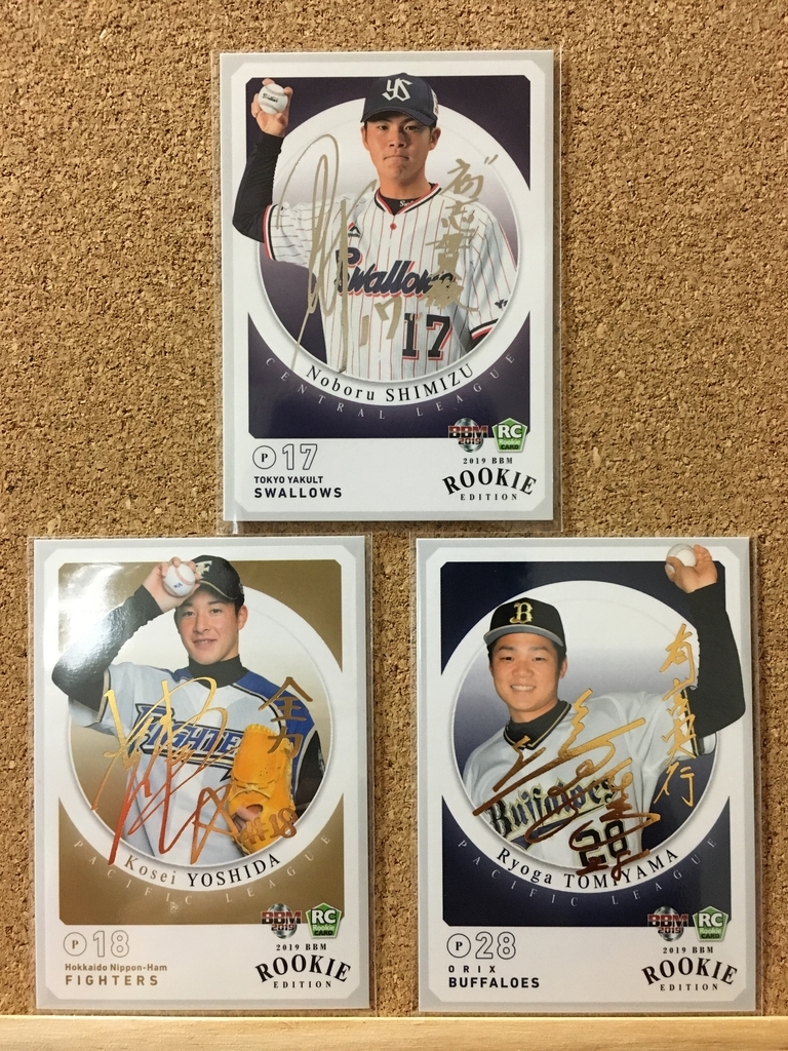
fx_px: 880
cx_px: 394
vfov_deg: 61.7
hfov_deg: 48.2
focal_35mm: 29
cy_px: 526
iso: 200
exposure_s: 1/30
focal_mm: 4.15
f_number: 2.2
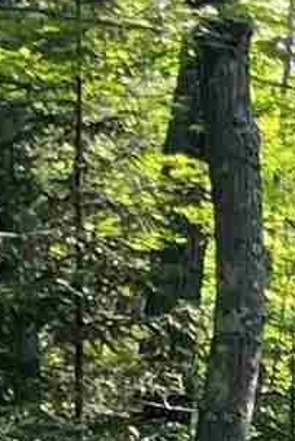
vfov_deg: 7.3
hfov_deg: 4.7
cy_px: 795
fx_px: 3352
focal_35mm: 273
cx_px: 978
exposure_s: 1/241
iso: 40
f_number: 1.5
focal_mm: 5.7
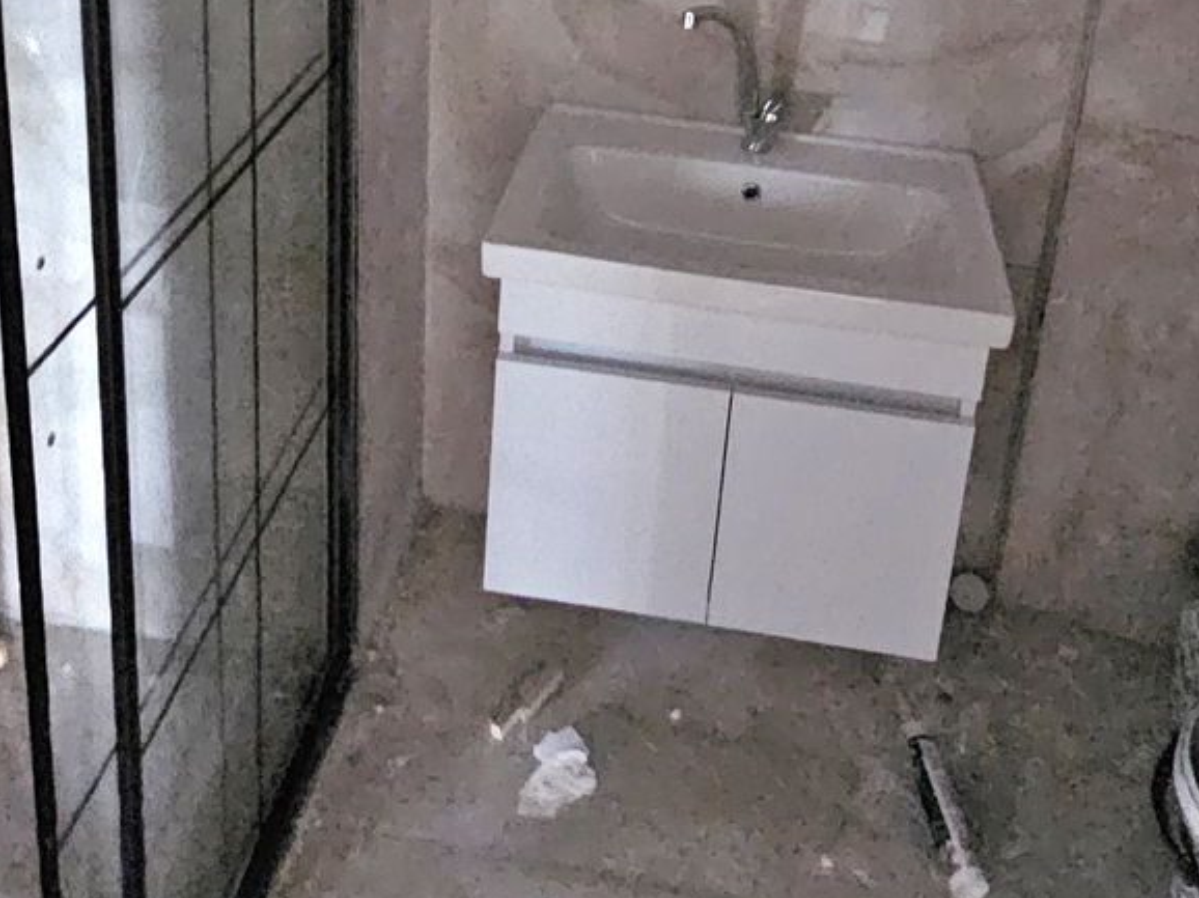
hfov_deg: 51.3
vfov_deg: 35.2
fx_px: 1246
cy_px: -38
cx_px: 641
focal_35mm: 36
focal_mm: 2.2
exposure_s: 1/24
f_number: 2.2
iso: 1600
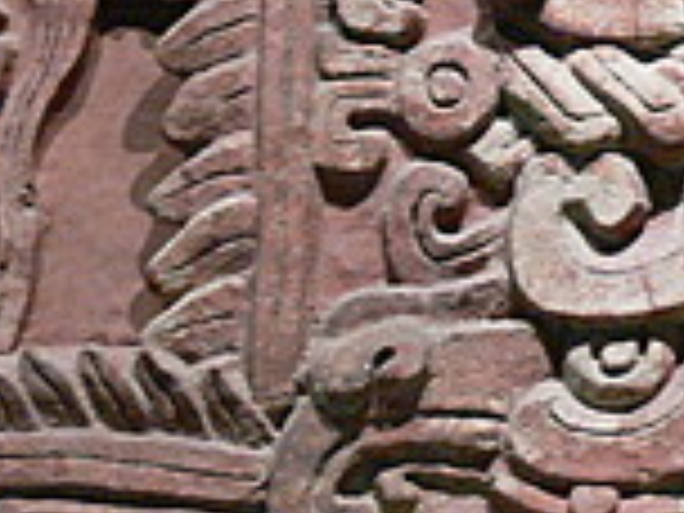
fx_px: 4070
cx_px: 940
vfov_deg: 7.1
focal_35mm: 206
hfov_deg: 9.4
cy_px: -266
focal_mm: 9.8
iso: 200
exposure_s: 1/10
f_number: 3.2
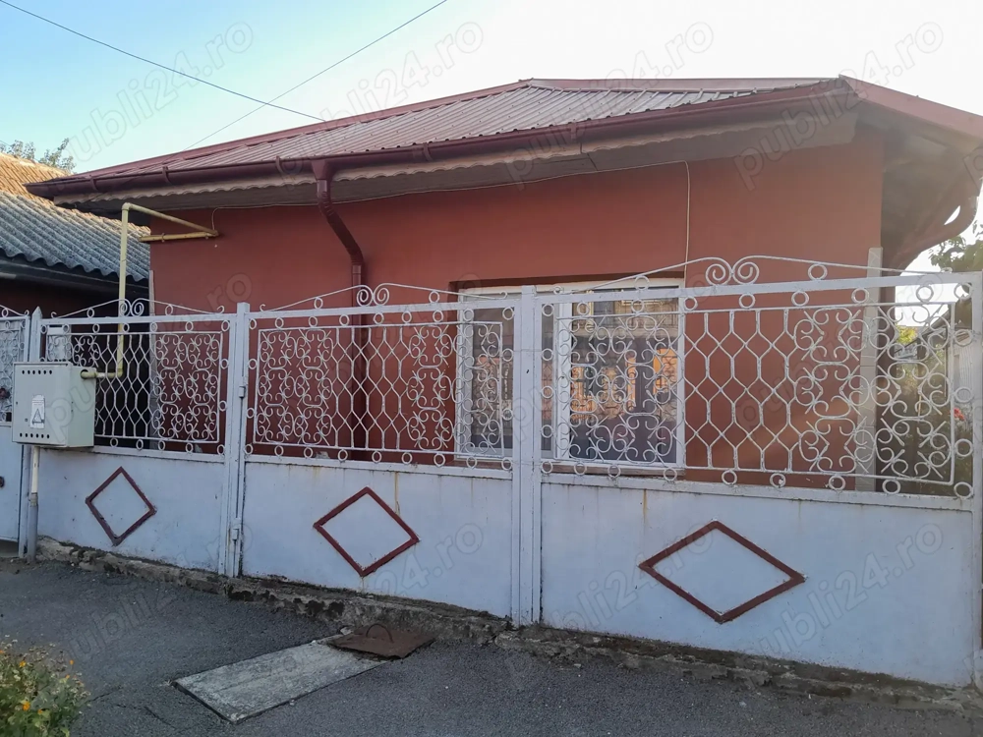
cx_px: 492
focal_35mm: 26
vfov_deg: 53.1
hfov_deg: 67.3
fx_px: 738
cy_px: 368
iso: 40
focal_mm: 3.98
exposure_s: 1/120
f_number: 1.8
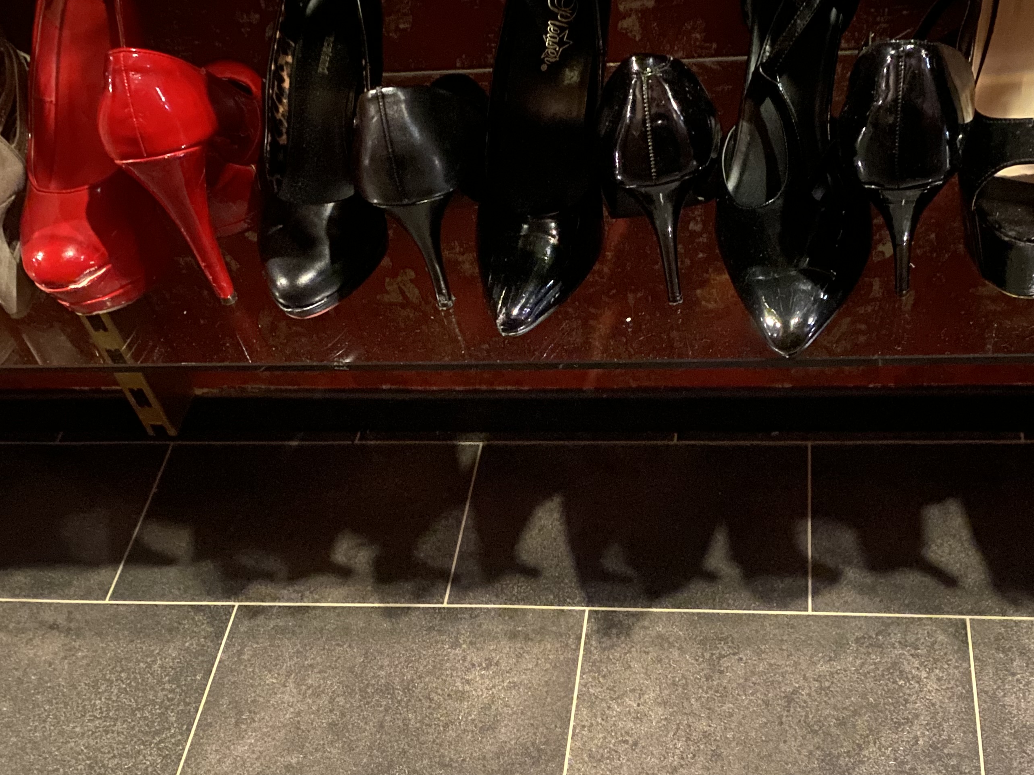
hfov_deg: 45.5
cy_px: 467
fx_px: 1225
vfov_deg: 35.0
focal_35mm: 41
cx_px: 633
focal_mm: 4.25
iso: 1250
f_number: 1.8
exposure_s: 1/8
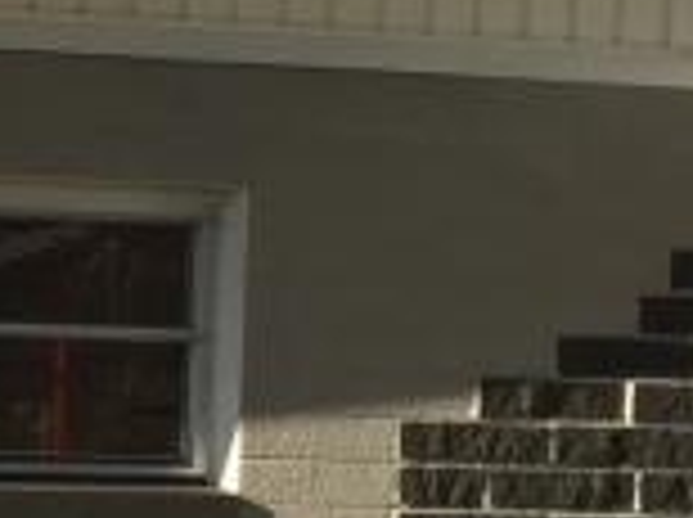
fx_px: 3858
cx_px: -1130
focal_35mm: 193
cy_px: 504
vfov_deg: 7.6
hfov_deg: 9.0
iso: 32
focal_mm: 4.15
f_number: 2.2
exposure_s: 1/1799
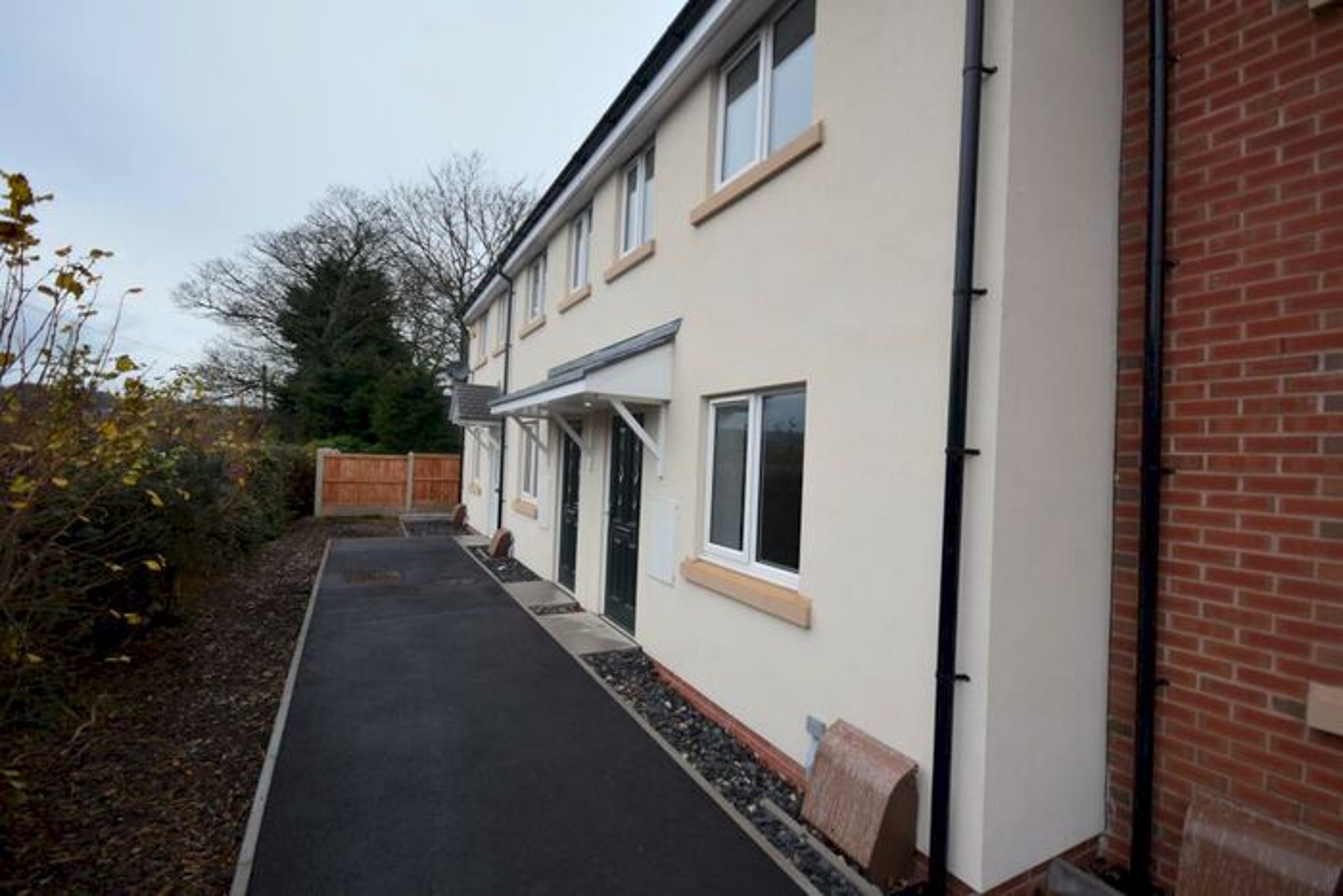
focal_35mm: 15
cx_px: 672
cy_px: 448
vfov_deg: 77.4
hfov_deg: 100.4
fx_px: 560
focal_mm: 10
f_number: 4.5
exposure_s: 1/80
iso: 400
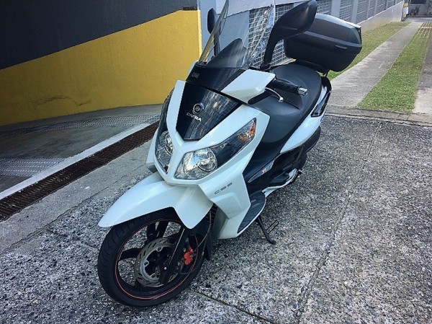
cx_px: 216
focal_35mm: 29
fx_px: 362
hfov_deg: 61.7
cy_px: 162
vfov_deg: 48.2
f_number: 2.2
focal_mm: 4.15
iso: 25
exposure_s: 1/60
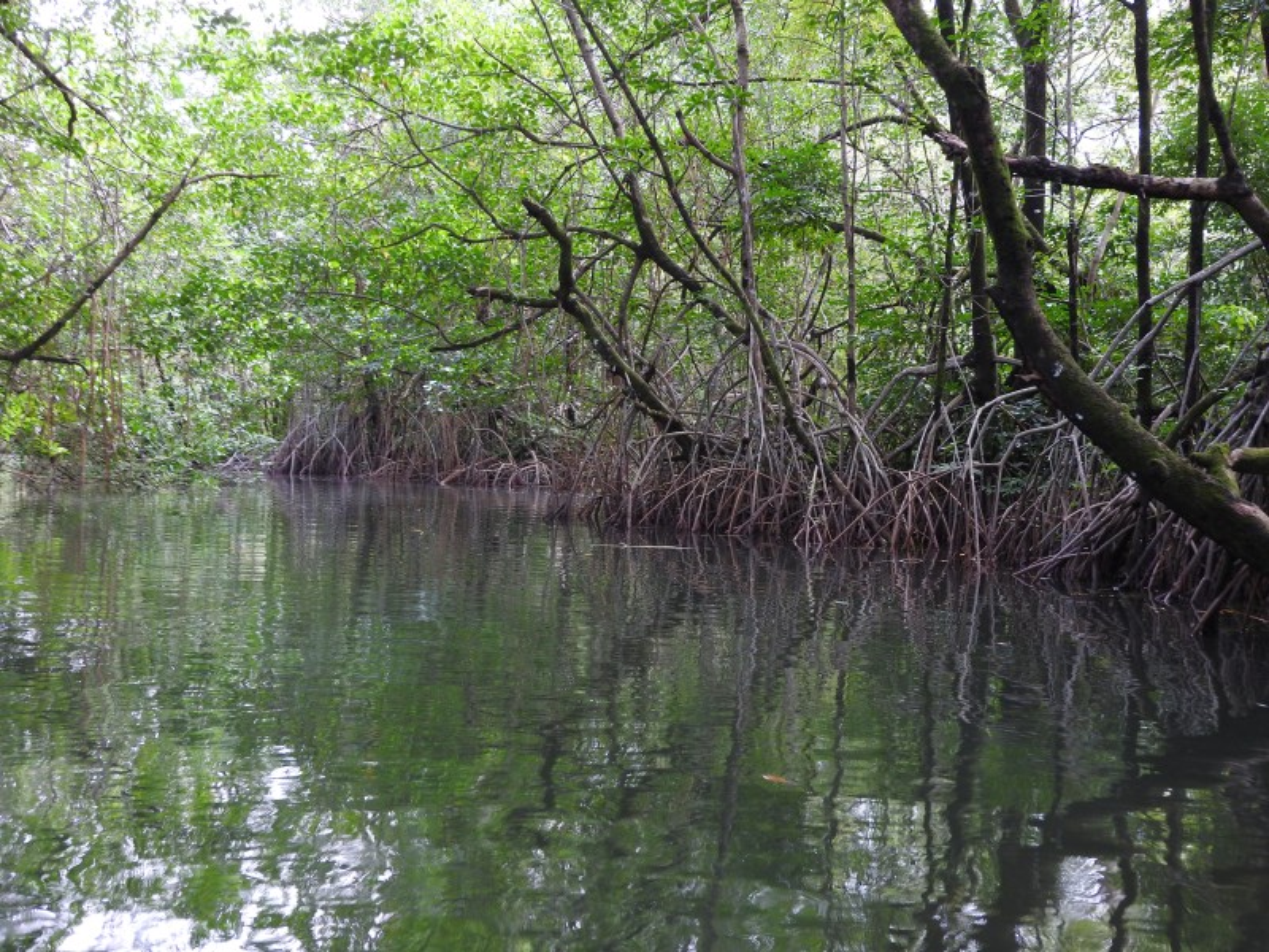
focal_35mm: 40
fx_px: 1466
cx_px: 634
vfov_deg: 36.0
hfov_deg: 46.8
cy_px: 476
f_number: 3.8
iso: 140
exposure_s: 1/30
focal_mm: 7.2
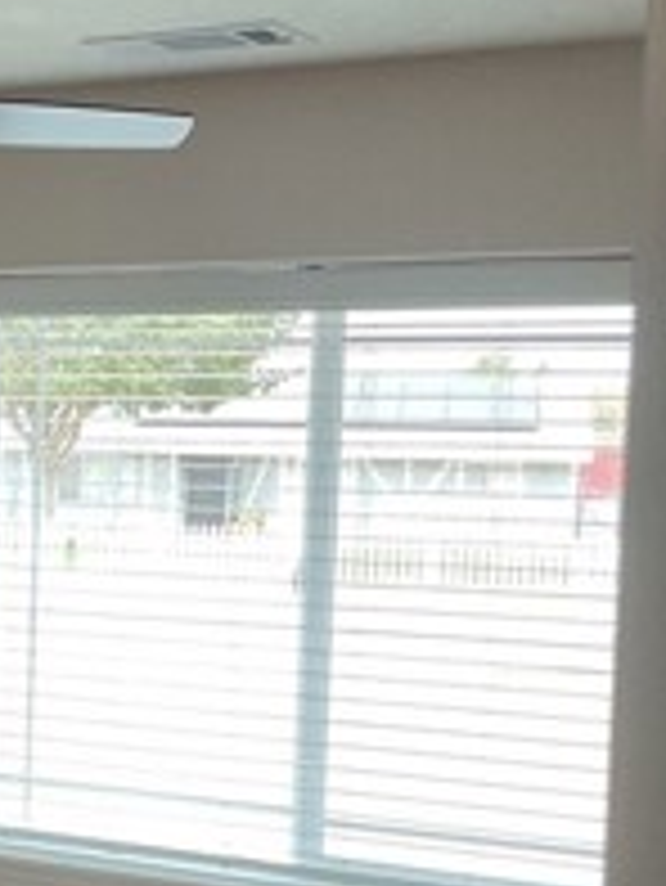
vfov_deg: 20.7
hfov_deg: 14.7
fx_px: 2409
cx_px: -306
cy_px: 621
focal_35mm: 94
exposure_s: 1/60
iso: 100
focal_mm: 3
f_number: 1.8
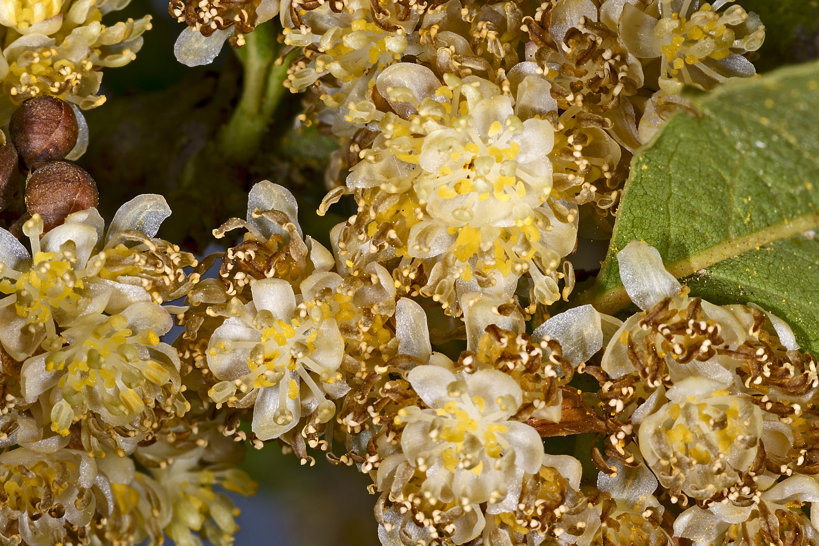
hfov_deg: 10.6
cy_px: 159
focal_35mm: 194
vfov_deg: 7.1
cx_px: 319
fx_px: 4415
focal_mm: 105
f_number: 29
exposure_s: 1/60
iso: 100
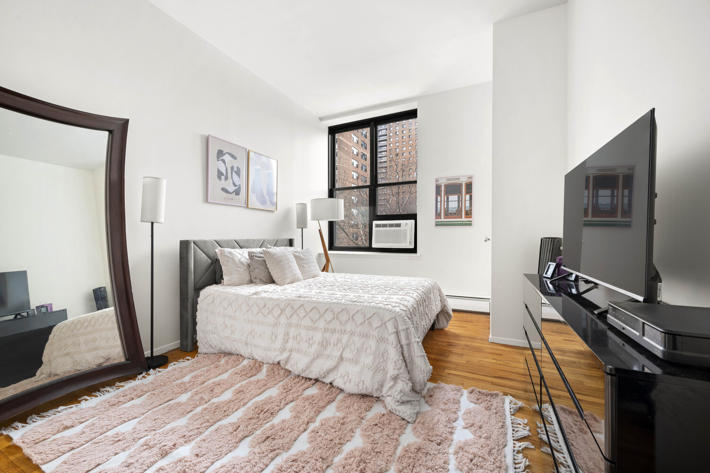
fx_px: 276
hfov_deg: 104.3
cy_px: 236
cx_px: 355
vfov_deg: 81.1
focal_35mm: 14
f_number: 11
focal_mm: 14
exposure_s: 1.3
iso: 400
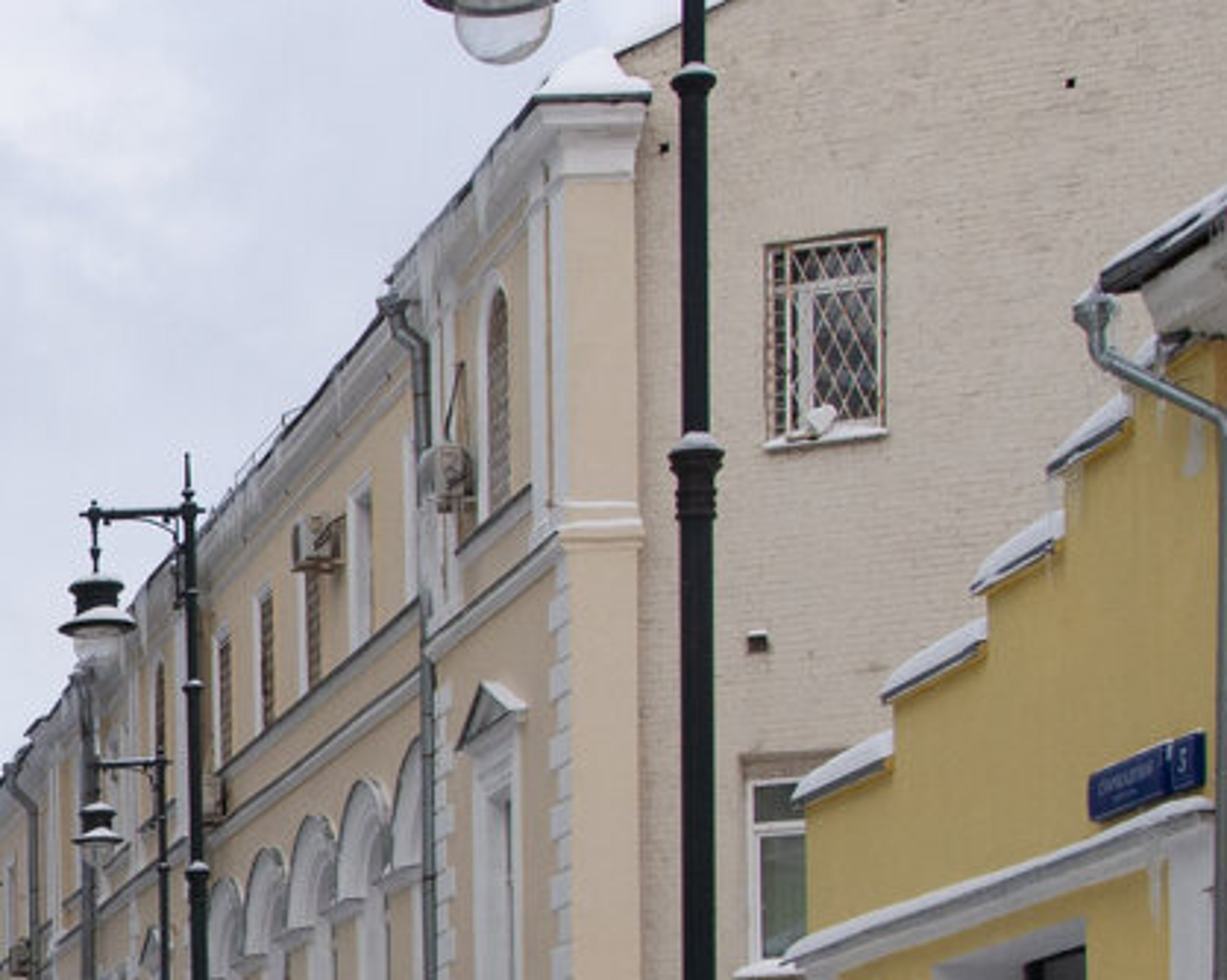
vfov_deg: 14.6
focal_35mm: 105
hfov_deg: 17.3
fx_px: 3811
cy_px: 695
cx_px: -305
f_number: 10
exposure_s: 1/400
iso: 640
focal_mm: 26
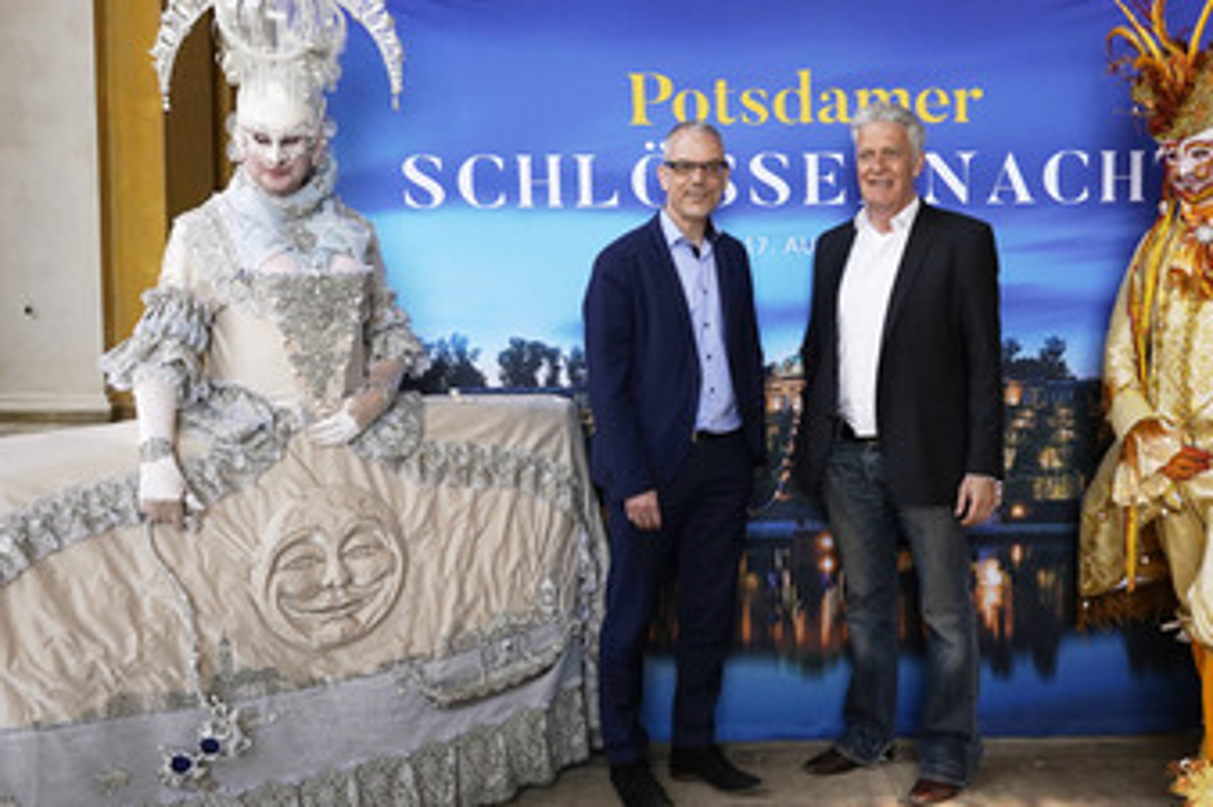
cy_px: 316
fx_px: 1482
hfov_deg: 44.1
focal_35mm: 44
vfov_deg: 30.4
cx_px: 766
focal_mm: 33
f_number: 8
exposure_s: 1/640
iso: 1600
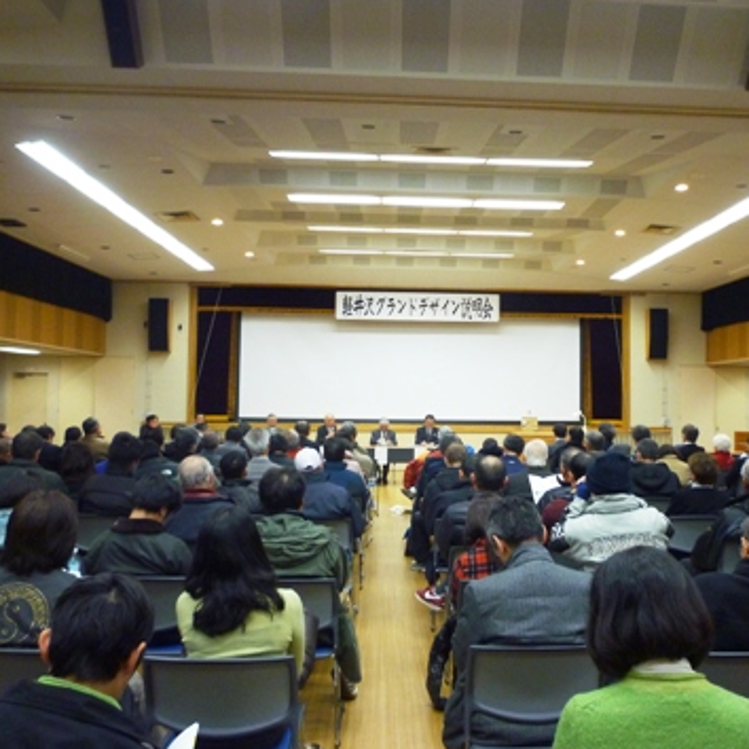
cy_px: 377
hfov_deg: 53.8
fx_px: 734
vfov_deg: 54.0
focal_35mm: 30
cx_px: 438
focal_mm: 4.4
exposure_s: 1/30
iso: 320
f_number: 2.8
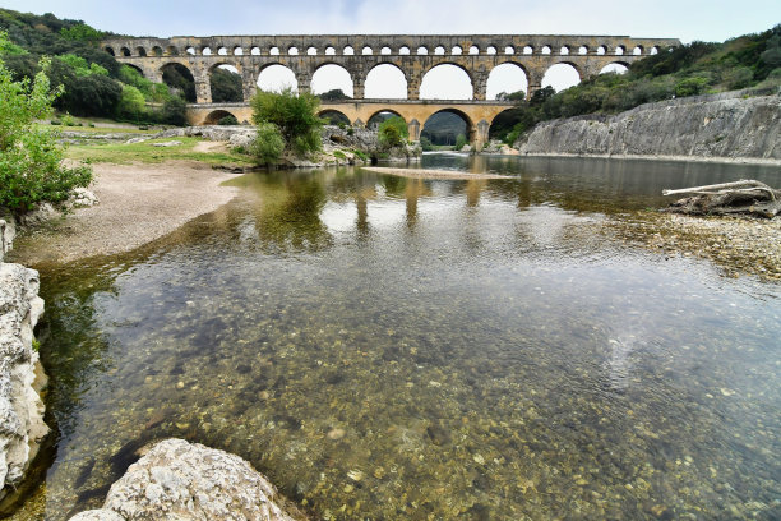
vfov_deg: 73.7
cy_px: 260
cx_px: 390
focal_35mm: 16
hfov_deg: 96.7
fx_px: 347
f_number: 7.1
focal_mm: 11
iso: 400
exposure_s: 1/320
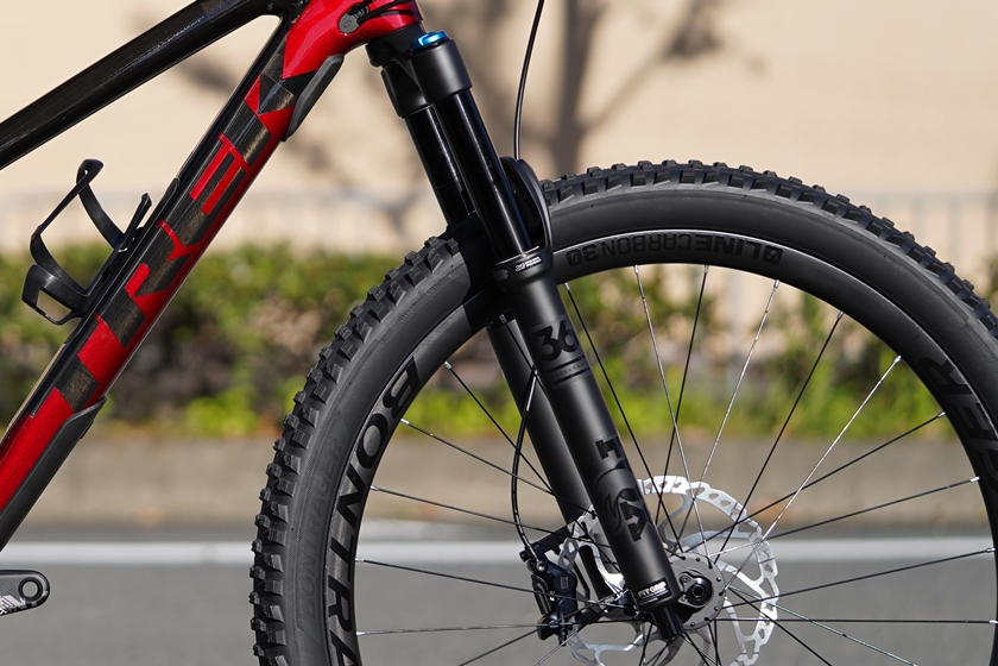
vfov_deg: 15.2
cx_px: 499
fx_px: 2495
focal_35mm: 90
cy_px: 333
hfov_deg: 22.6
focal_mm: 90
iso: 100
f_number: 2.8
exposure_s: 1/2000
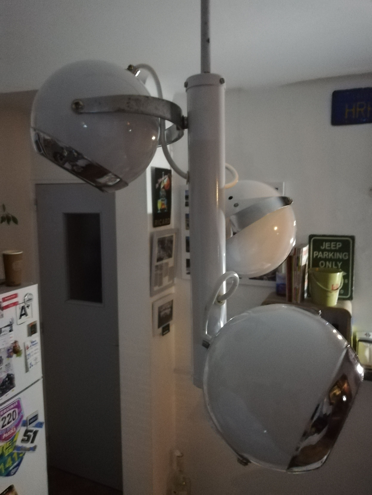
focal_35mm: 26
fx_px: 373
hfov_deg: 53.1
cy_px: 248
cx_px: 186
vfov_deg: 67.3
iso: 2000
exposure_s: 1/12.5
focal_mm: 3.81
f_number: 2.2
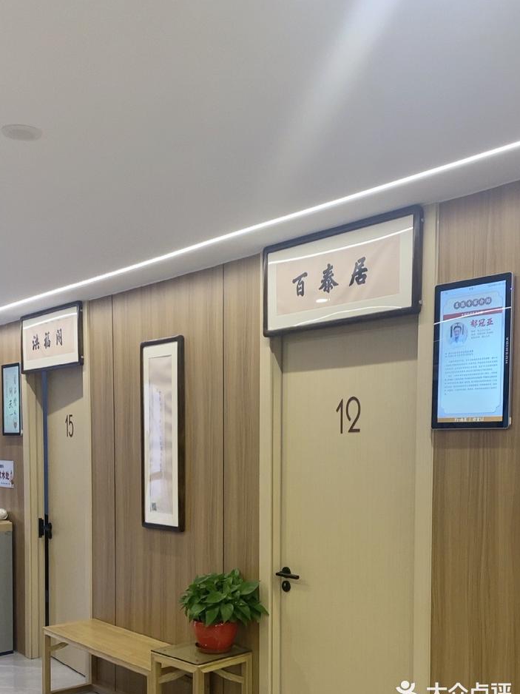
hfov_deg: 44.1
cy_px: 368
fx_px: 641
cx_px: 248
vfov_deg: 56.8
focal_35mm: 32
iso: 80
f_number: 1.8
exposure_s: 1/50
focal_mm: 4.25
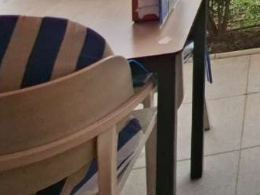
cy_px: -163
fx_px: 436
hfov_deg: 24.9
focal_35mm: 58
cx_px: 398
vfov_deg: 18.9
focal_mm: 1.74
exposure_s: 1/746
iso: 40
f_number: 2.2
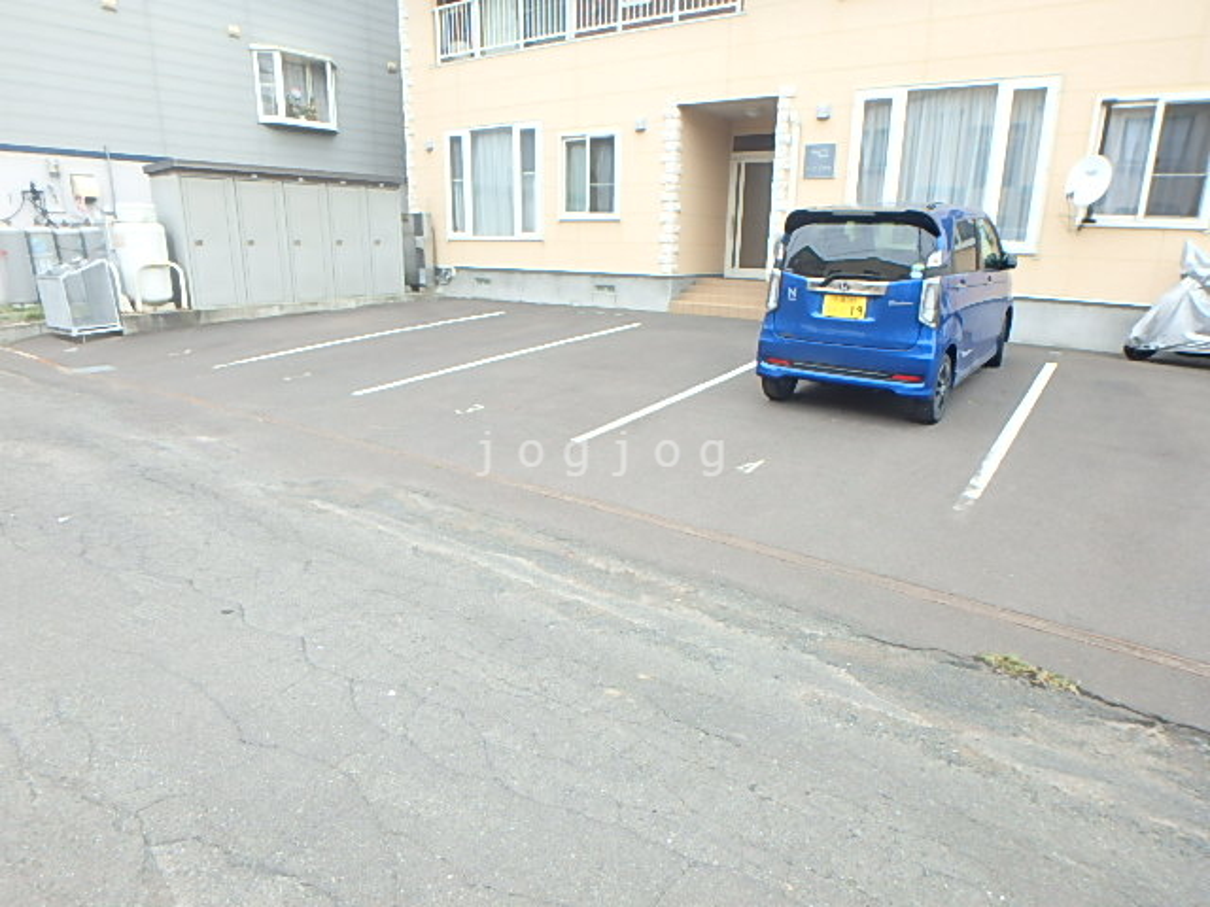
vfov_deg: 63.4
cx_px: 605
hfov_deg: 79.0
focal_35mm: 21
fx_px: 734
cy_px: 454
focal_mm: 3.7
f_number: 3.5
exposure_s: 1/100
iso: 125
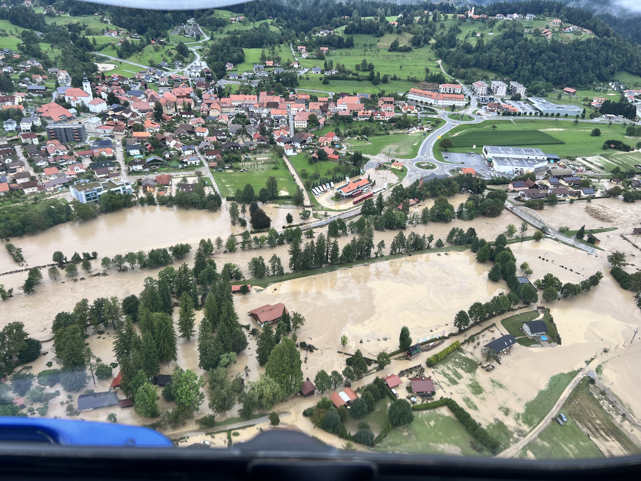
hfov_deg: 67.3
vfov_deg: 53.1
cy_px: 240
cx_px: 320
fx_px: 481
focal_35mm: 26
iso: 40
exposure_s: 1/163
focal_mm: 5.7
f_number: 1.5
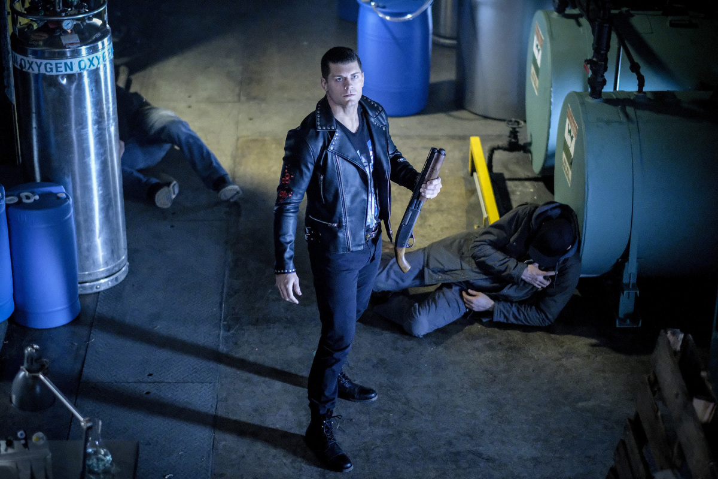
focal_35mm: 84
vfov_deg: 16.3
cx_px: 359
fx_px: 1675
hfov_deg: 24.2
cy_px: 240
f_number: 1.2
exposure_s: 1/125
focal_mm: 56
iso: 8000
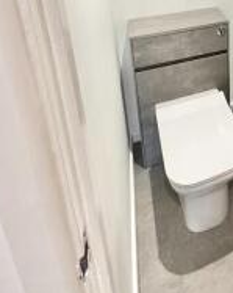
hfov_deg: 39.2
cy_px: -23
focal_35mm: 32
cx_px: 244
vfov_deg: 44.0
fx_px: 277
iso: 160
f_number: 2.2
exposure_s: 1/100
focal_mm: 2.22
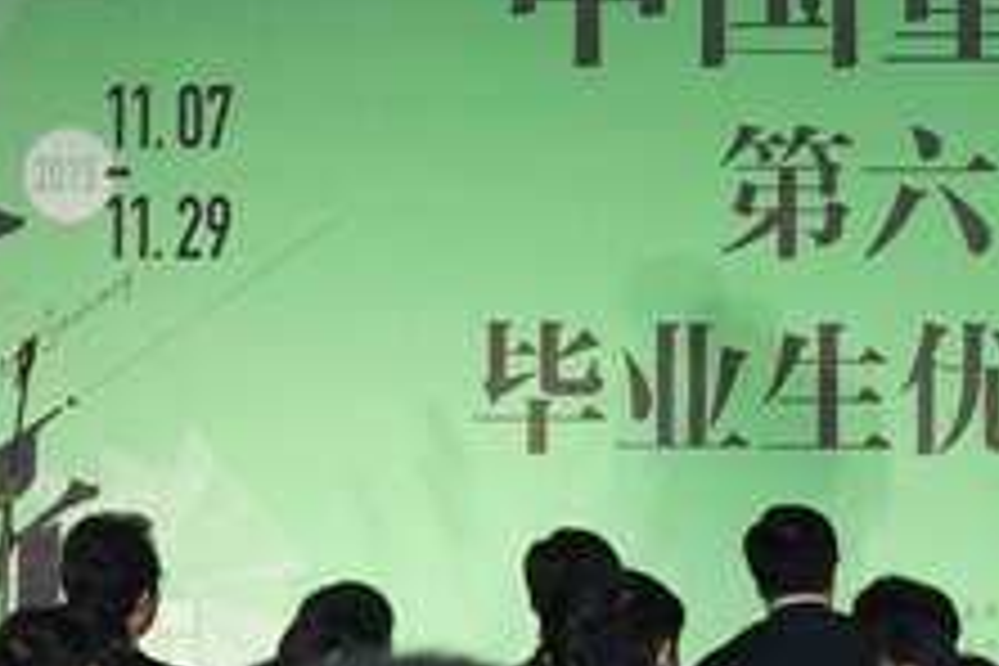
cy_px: -230
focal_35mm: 202
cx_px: 819
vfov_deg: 6.7
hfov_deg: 10.2
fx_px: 5605
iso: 200
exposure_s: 1/60
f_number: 4
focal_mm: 26
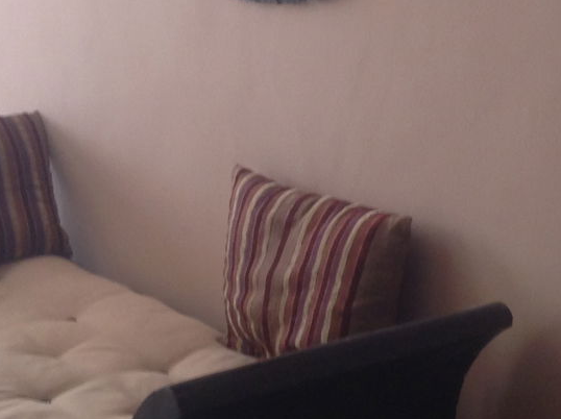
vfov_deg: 14.0
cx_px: 445
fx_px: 1683
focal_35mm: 104
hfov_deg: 18.8
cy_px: 4
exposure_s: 1/15
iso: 80
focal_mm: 4.28
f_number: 2.4
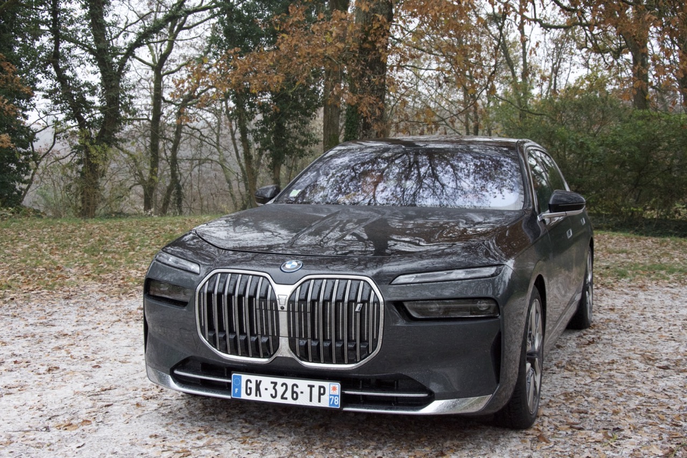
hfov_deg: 41.1
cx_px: 344
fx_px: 916
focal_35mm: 48
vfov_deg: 28.1
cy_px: 229
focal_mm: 32
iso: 2500
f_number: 8
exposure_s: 1/250
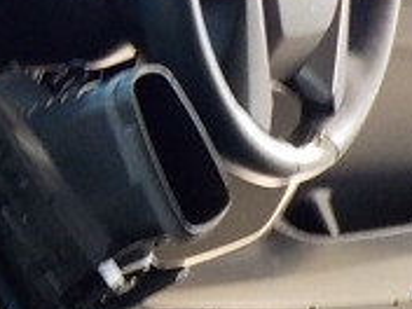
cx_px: -248
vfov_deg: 13.5
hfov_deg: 16.1
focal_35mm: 109
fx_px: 1297
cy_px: 59
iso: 250
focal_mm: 4.1
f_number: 3.3
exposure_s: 1/30
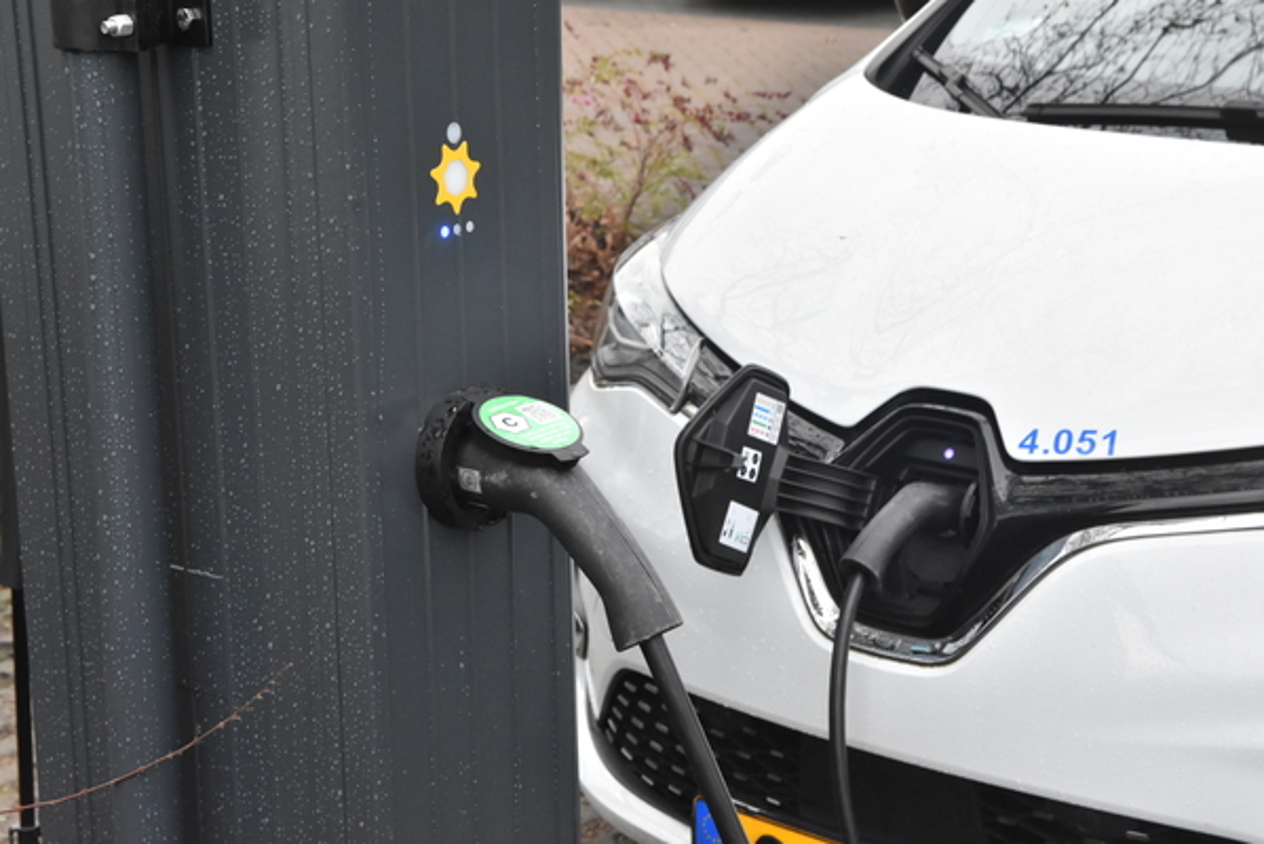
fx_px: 2634
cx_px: 632
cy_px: 422
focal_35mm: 75
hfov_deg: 27.0
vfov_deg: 18.2
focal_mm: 50
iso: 3200
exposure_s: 1/320
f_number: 9
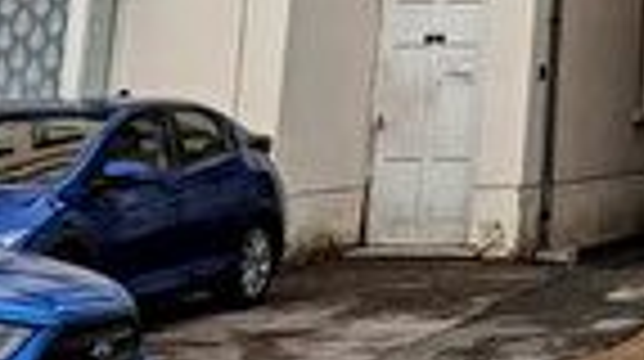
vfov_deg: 8.8
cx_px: 1169
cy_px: -425
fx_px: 2183
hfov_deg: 14.6
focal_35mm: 128
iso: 47
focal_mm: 6.81
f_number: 1.85
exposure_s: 1/462
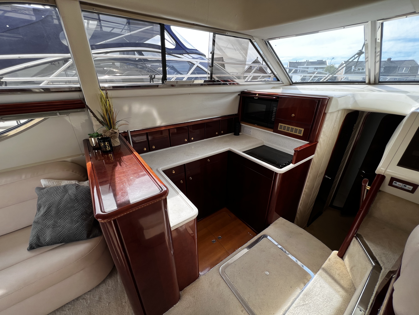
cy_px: 158
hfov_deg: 106.2
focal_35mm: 13
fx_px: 157
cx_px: 210
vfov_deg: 89.9
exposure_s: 1/274
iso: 32
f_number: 1.8
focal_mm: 1.57
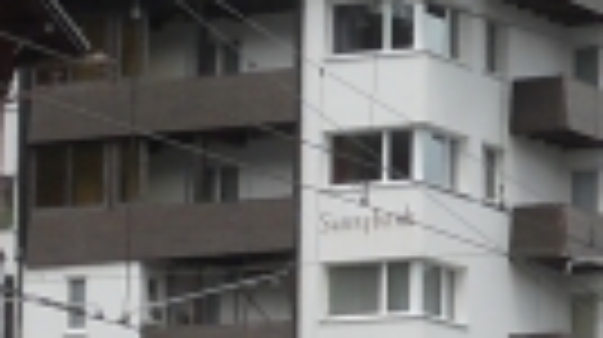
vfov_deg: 4.5
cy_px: 735
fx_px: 4248
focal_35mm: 266
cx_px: 225
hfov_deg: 8.1
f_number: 2.8
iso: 80
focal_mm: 5.7
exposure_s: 1/640
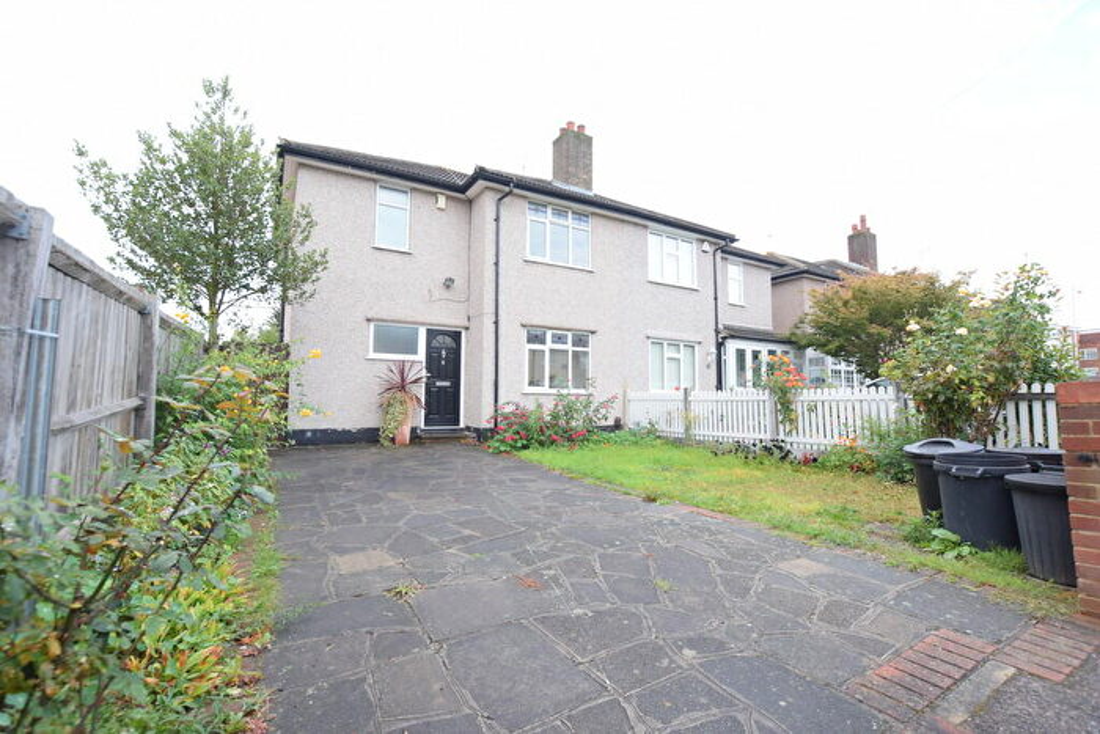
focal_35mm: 15
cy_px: 367
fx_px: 458
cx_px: 550
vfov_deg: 77.4
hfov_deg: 100.4
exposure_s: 1/125
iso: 400
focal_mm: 10
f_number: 5.6
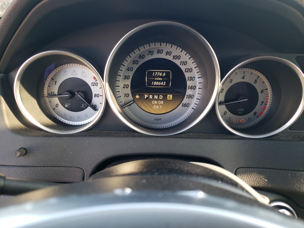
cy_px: 114
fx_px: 228
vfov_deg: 53.1
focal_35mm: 26
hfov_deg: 67.3
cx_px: 152
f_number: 1.5
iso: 50
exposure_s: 1/111
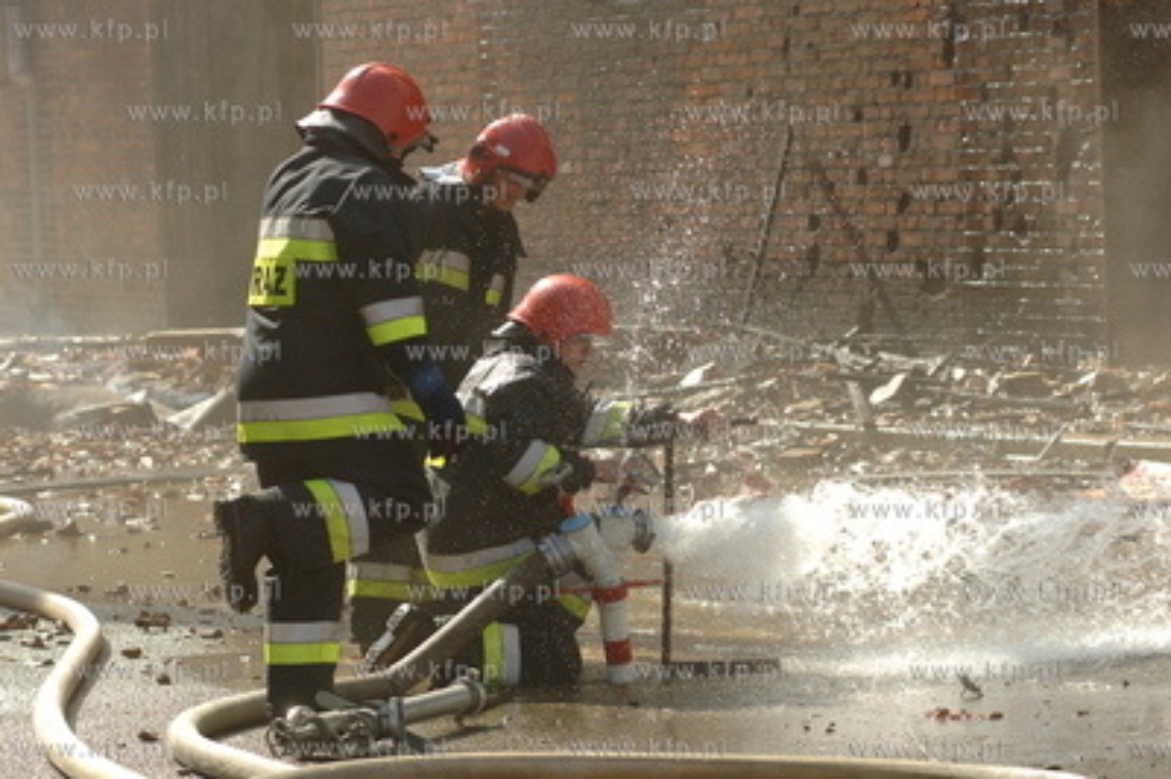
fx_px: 4875
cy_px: 390
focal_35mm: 150
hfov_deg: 13.7
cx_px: 586
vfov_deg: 9.1
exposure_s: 1/750
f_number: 6.3
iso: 400
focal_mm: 100
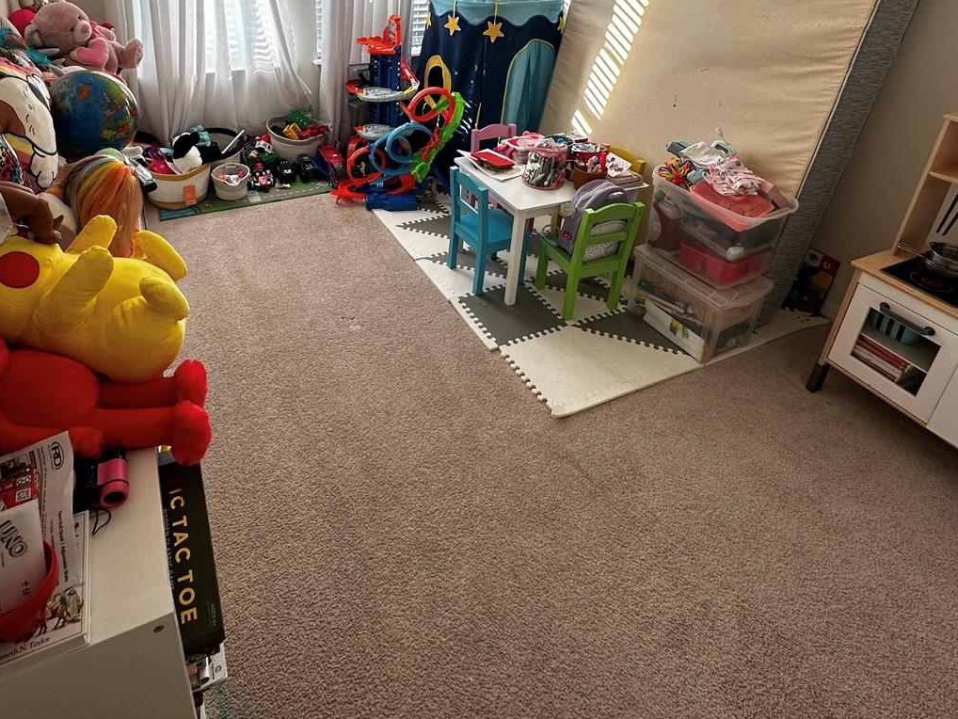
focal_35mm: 22
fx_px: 609
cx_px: 401
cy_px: 172
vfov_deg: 57.7
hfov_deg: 75.8
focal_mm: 2.22
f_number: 2.2
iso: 80
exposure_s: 1/120
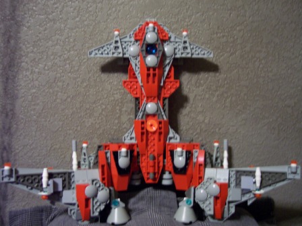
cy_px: 113
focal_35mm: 38
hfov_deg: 49.0
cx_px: 151
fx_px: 331
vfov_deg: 37.7
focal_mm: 8
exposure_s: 1/8
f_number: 2.8
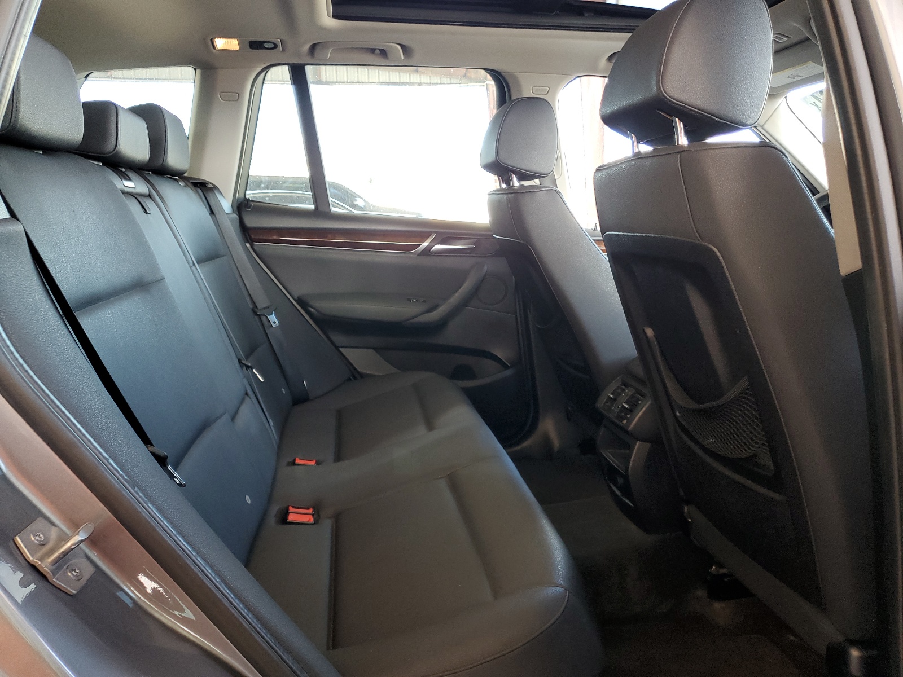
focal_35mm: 26
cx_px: 452
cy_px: 338
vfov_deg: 53.1
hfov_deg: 67.3
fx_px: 678
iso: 85
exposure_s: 1/60.2
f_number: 1.5
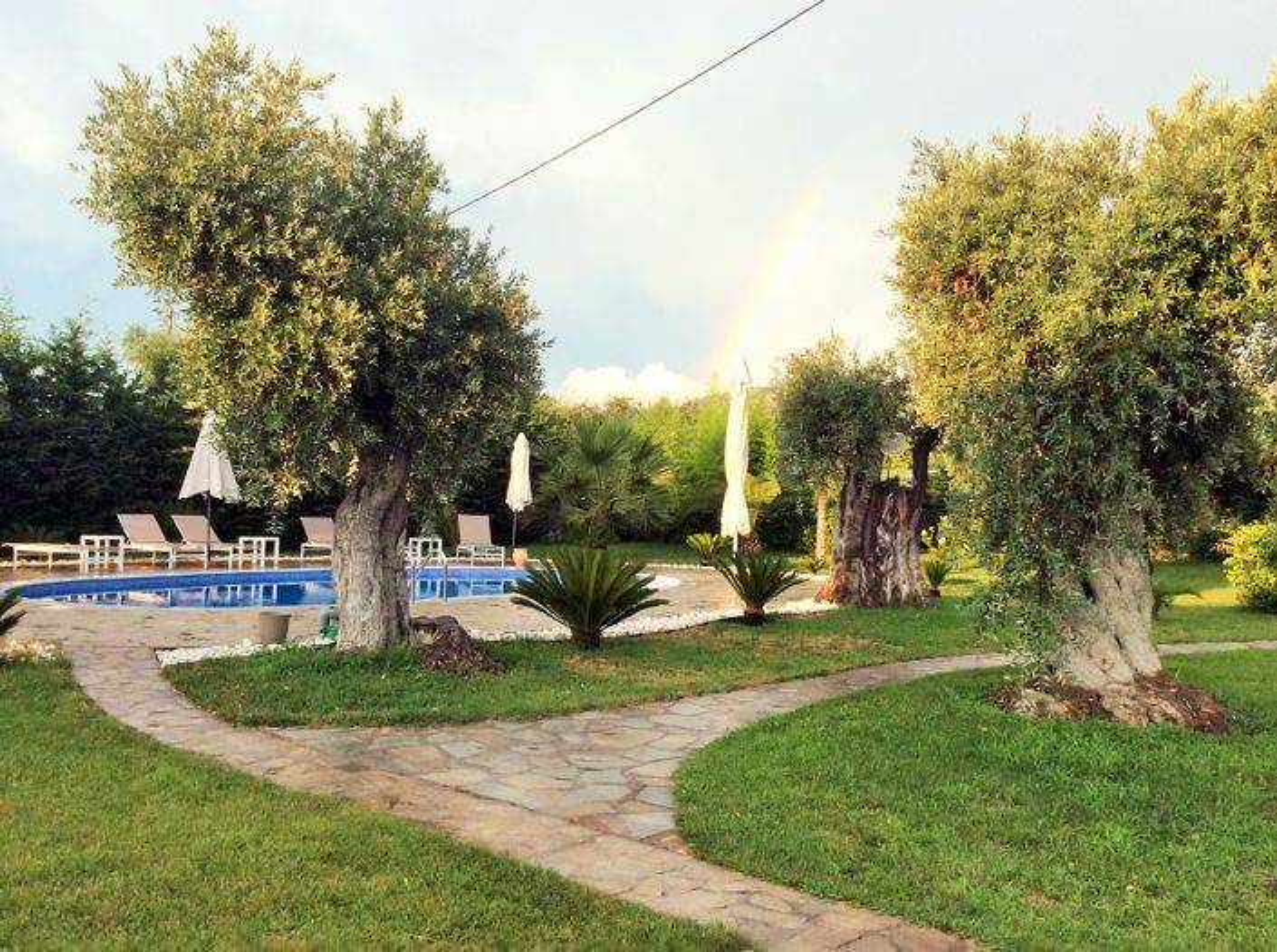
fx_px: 1178
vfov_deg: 44.0
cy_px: 476
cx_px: 638
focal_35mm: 32
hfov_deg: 56.9
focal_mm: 3.3
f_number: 2.4
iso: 32
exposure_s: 1/484
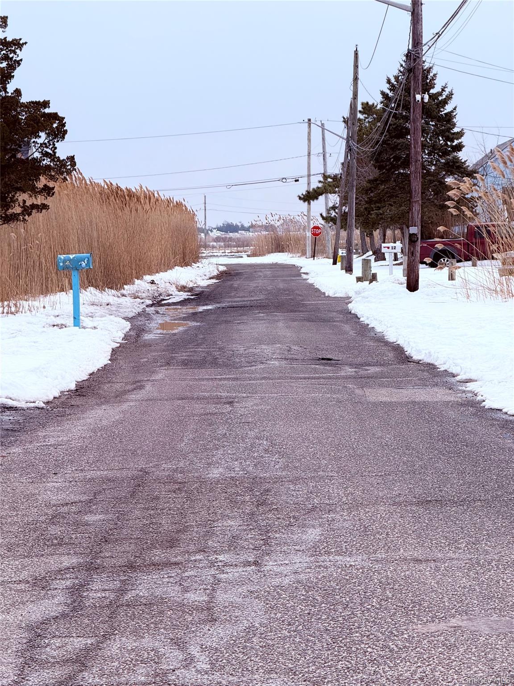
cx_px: 257
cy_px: 343
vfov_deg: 16.4
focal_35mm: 120
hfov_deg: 12.3
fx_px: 2376
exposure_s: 1/1730
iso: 64
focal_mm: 15.66
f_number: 2.8
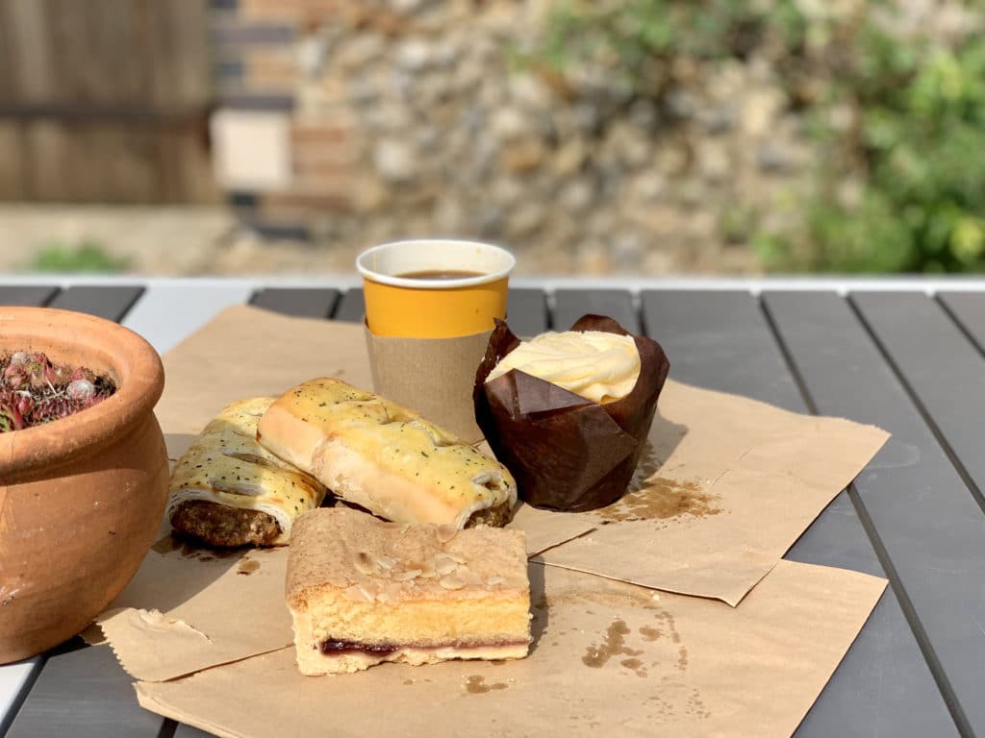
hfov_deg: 36.8
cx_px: 492
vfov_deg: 28.0
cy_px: 369
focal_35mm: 52
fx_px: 1480
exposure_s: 1/1370
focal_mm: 6
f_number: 2.4
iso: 16
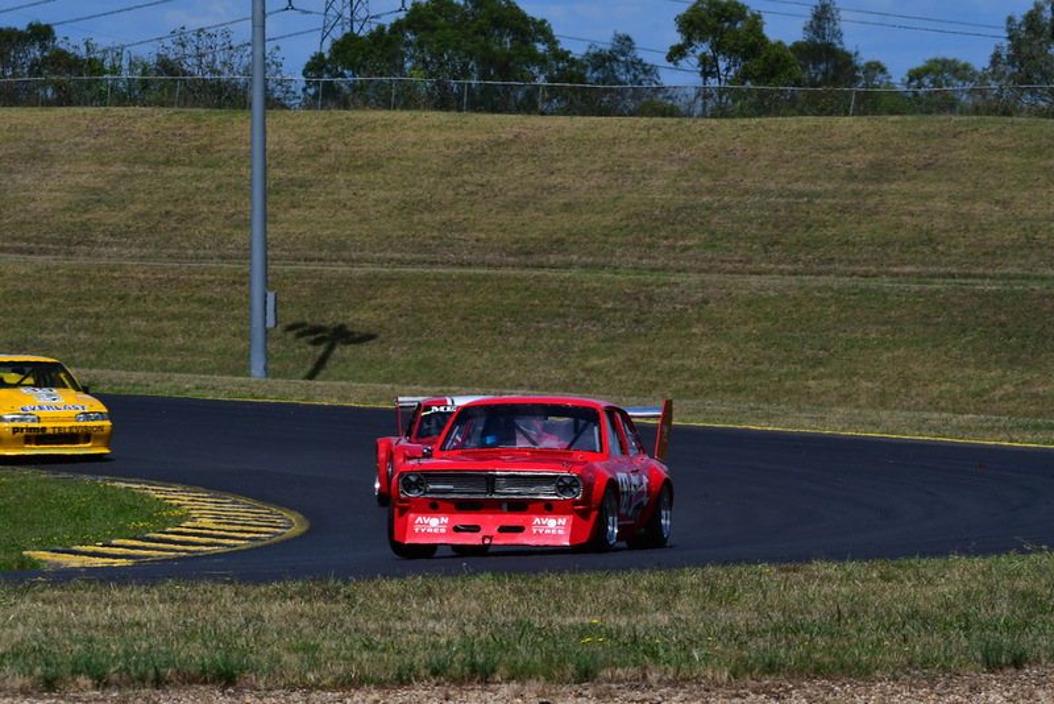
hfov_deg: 6.9
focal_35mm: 300
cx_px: 527
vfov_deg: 4.6
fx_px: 8786
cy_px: 352
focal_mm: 200
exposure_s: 1/640
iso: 250
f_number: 14
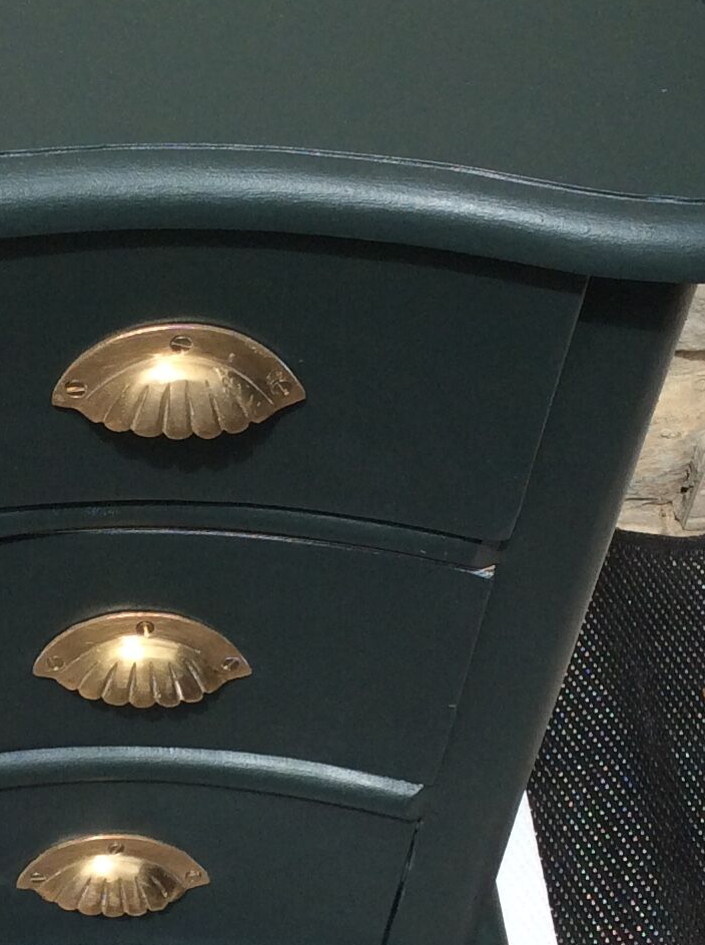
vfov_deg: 22.3
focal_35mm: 88
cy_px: 471
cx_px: 153
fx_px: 2397
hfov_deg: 16.6
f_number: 2.4
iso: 32
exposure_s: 1/1192
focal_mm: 3.3
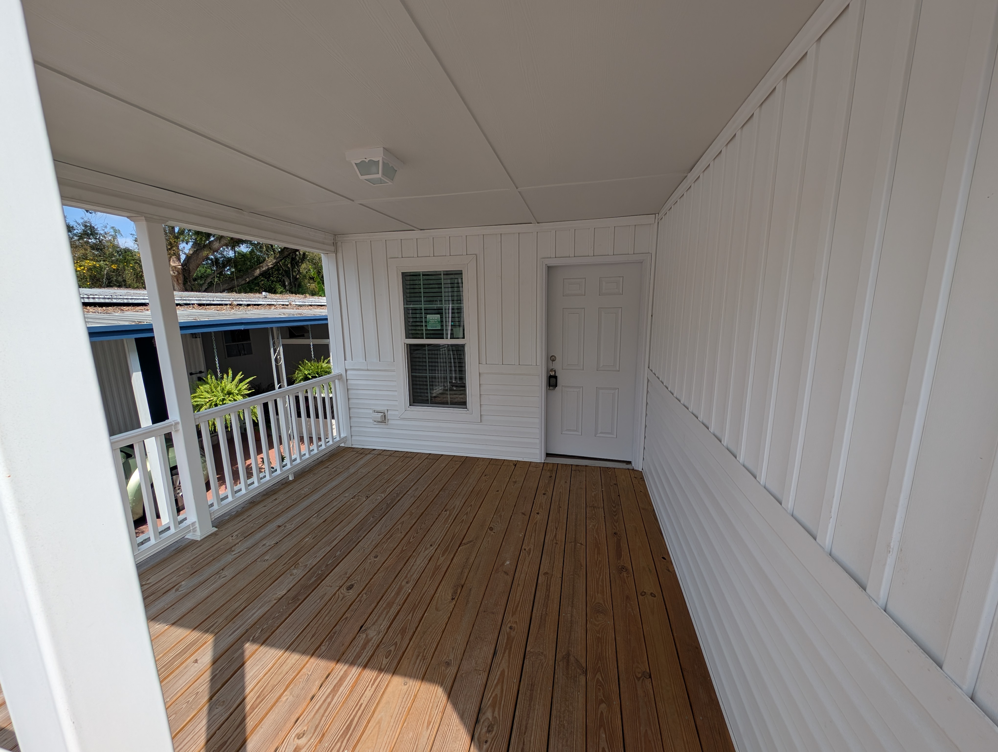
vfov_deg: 94.6
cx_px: 499
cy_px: 376
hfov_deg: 110.5
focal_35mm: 12
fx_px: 346
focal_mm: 2.23
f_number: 1.95
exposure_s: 1/1733
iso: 36
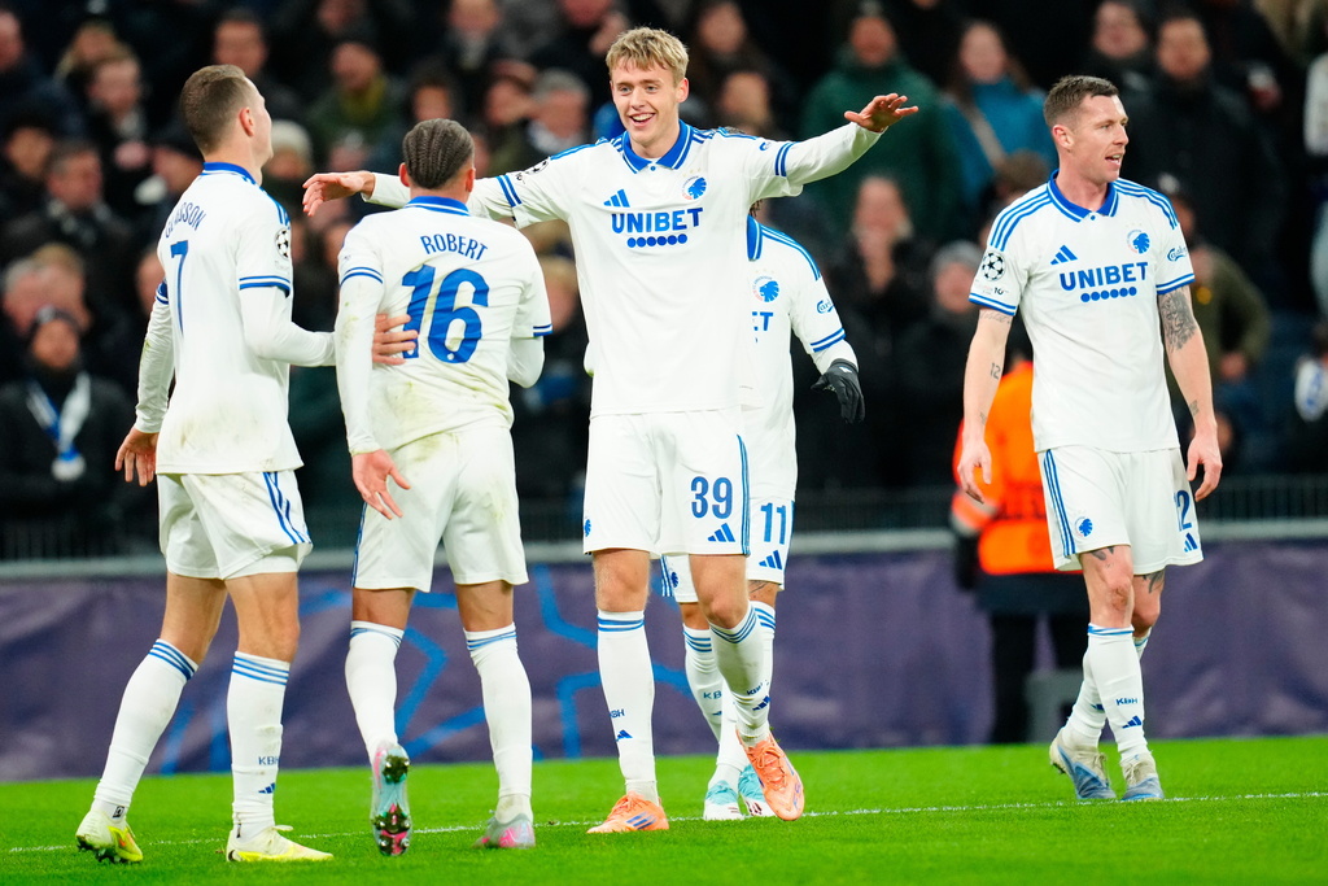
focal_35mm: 400
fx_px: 14757
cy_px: 443
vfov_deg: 3.4
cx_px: 664
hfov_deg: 5.2
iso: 4000
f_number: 2.8
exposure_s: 1/2000
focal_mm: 400
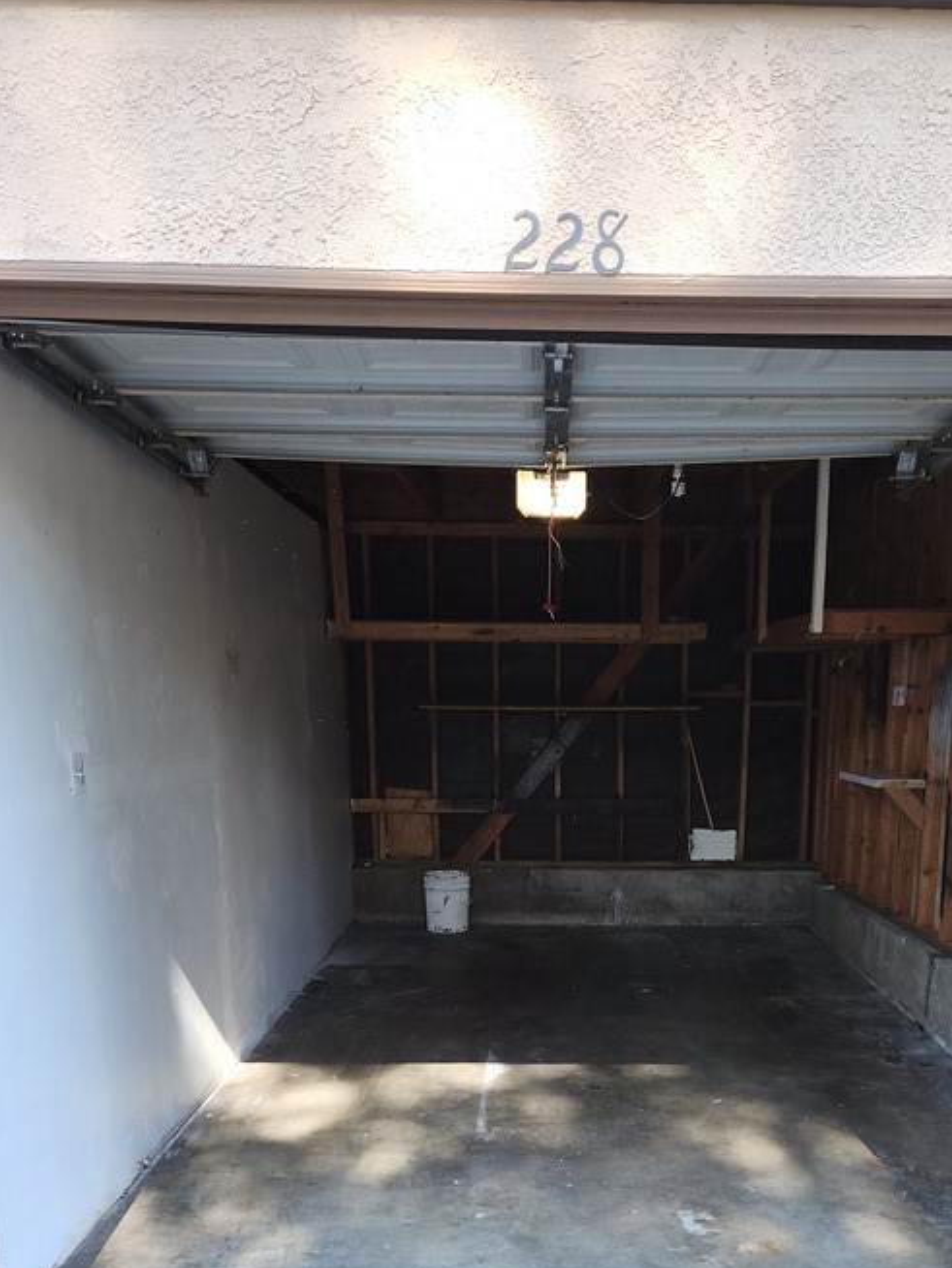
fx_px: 1319
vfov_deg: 48.9
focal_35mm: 36
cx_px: 582
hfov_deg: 39.5
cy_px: 985
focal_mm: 5.4
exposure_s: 1/120
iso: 32
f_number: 1.8
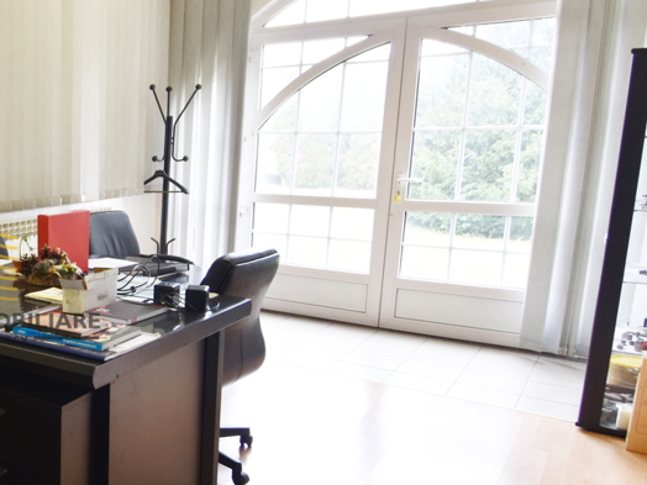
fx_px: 617
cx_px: -37
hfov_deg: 44.5
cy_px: 264
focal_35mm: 33
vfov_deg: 42.9
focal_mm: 10
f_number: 4.5
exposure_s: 1/15
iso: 180
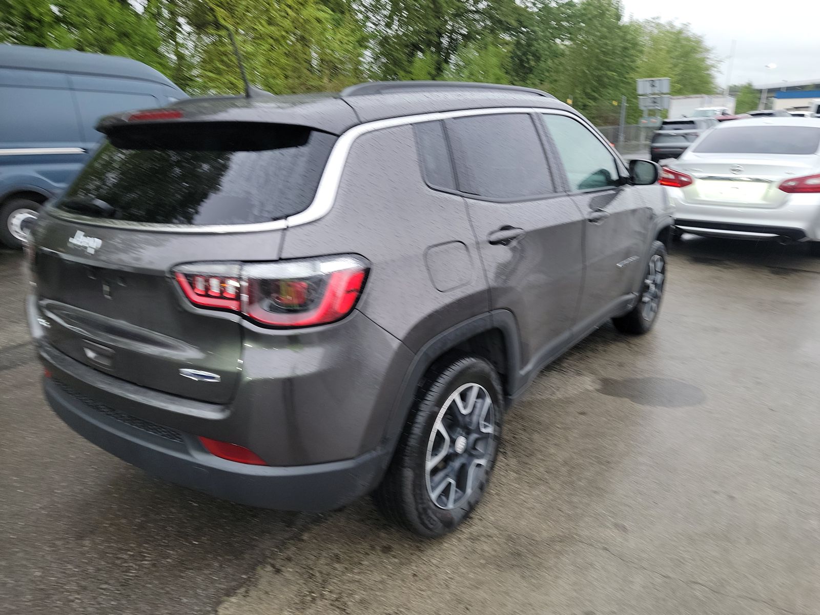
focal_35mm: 24
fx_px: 569
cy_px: 308
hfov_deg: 71.6
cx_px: 410
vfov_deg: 56.8
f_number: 1.8
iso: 60
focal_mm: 6.7
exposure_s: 1/59
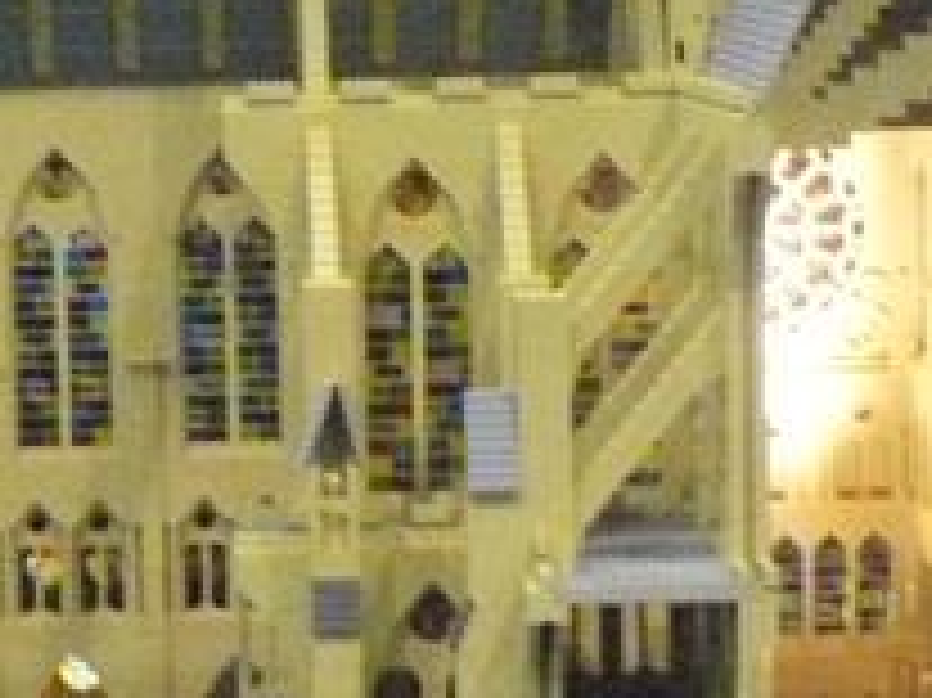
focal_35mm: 139
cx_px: 36
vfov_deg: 10.7
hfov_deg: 14.0
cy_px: 356
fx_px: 3740
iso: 800
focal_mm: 6
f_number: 2.8
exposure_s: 1/20
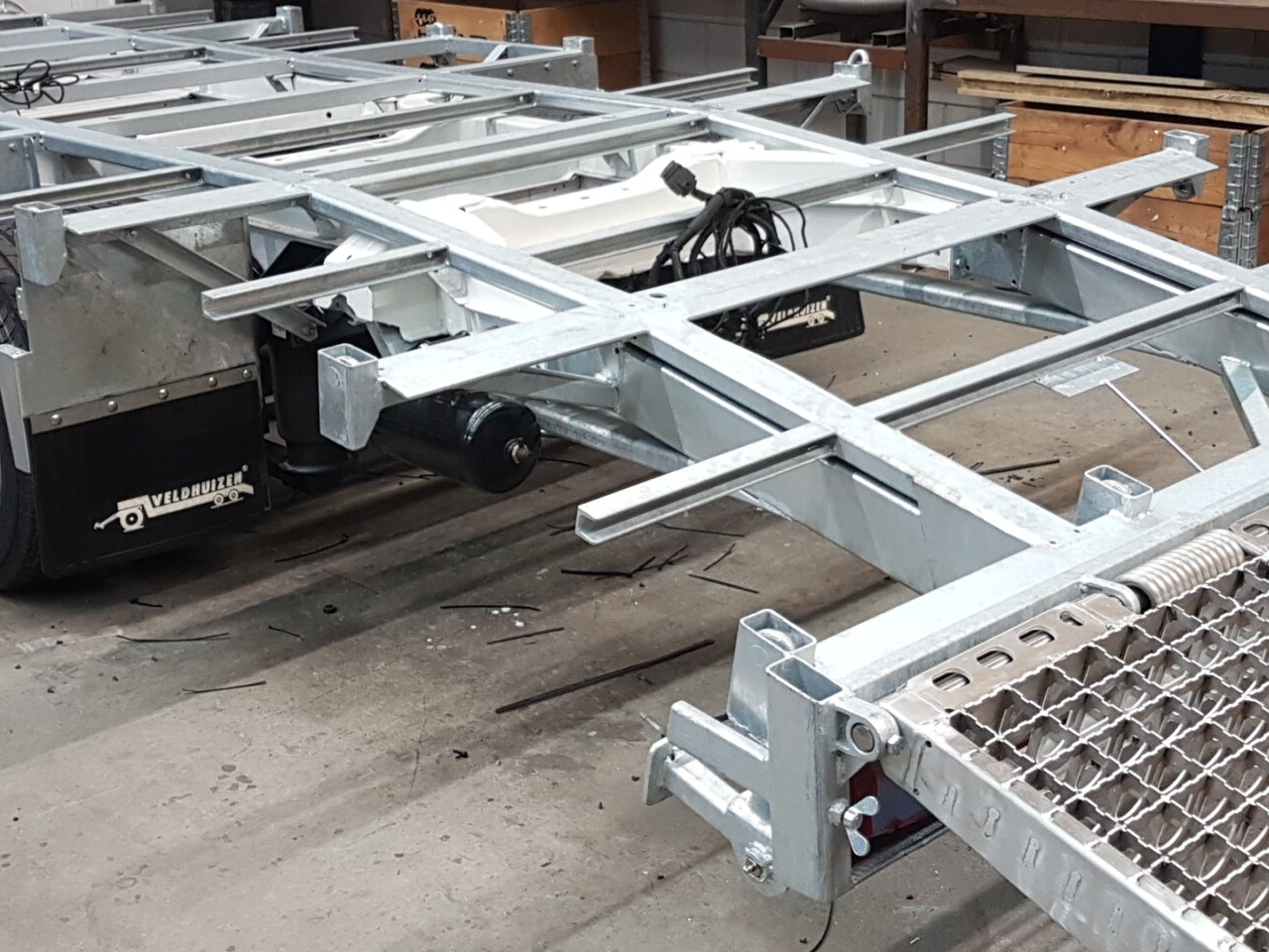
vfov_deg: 28.0
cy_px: 392
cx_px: 680
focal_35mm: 52
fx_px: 1906
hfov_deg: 36.8
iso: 125
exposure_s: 1/50
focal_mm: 4.2
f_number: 1.7
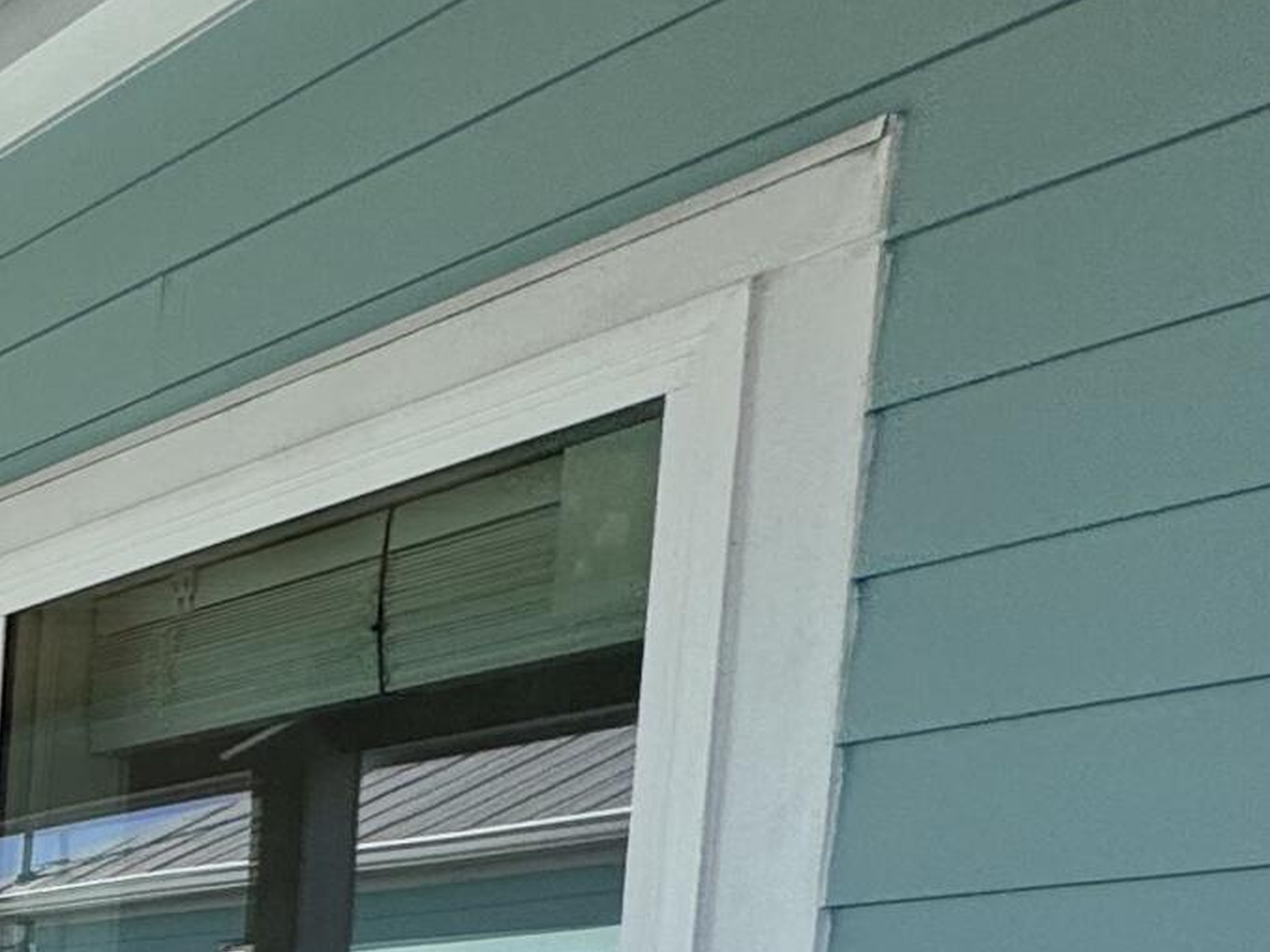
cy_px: 1312
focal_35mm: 62
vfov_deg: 21.0
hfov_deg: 19.0
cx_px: -1268
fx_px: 2275
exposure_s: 1/1217
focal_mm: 2.22
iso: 50
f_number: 2.2
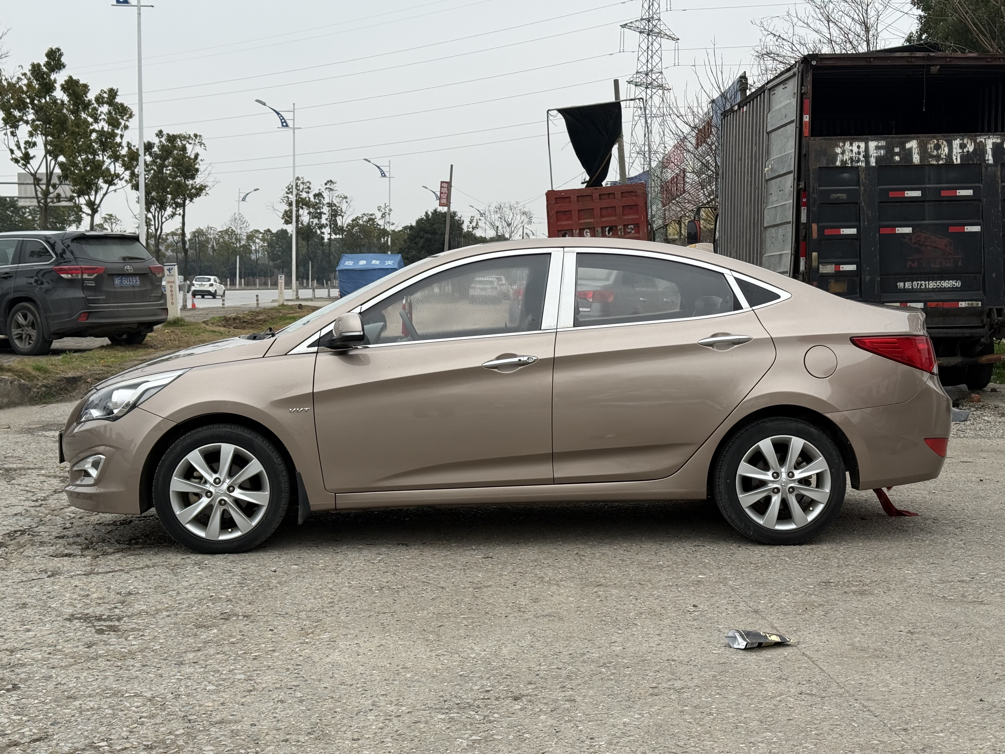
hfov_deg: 39.7
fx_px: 1394
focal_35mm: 48
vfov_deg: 30.3
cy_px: 377
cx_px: 502
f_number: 1.78
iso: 64
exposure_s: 1/1000
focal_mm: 6.76
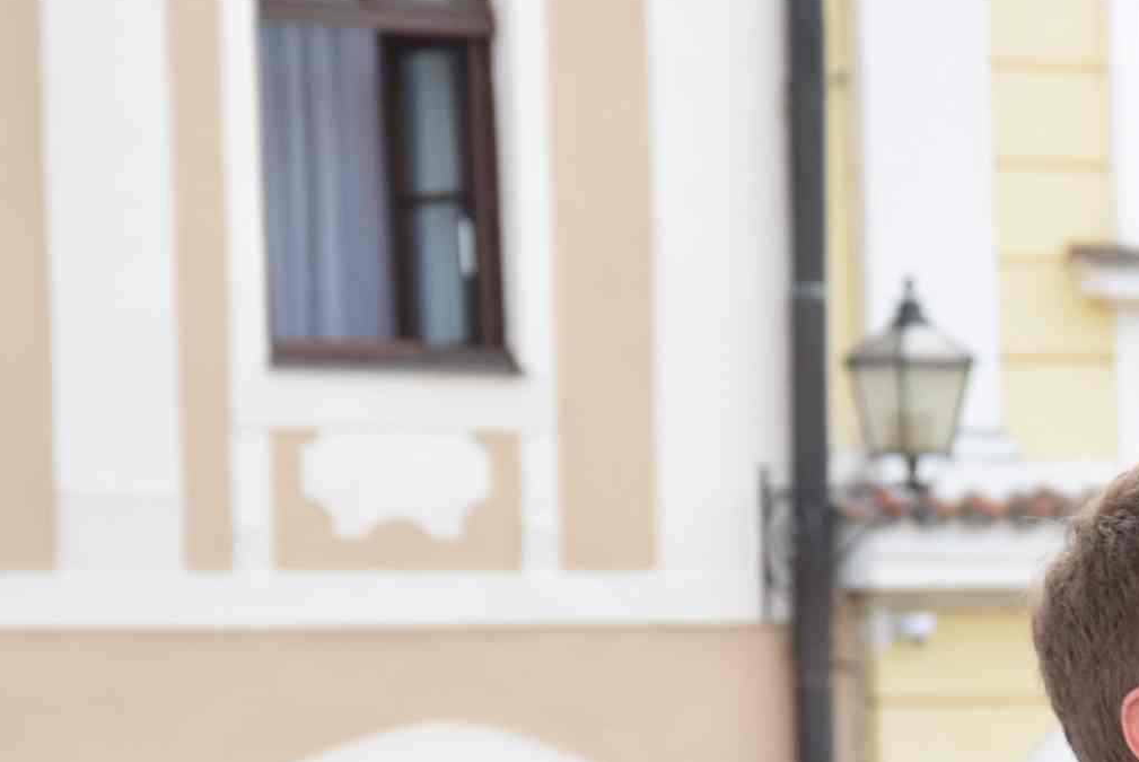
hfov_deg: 6.1
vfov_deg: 4.1
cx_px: 1416
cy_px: 1103
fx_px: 10561
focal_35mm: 333
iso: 400
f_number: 7.1
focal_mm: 75
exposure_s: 1/200
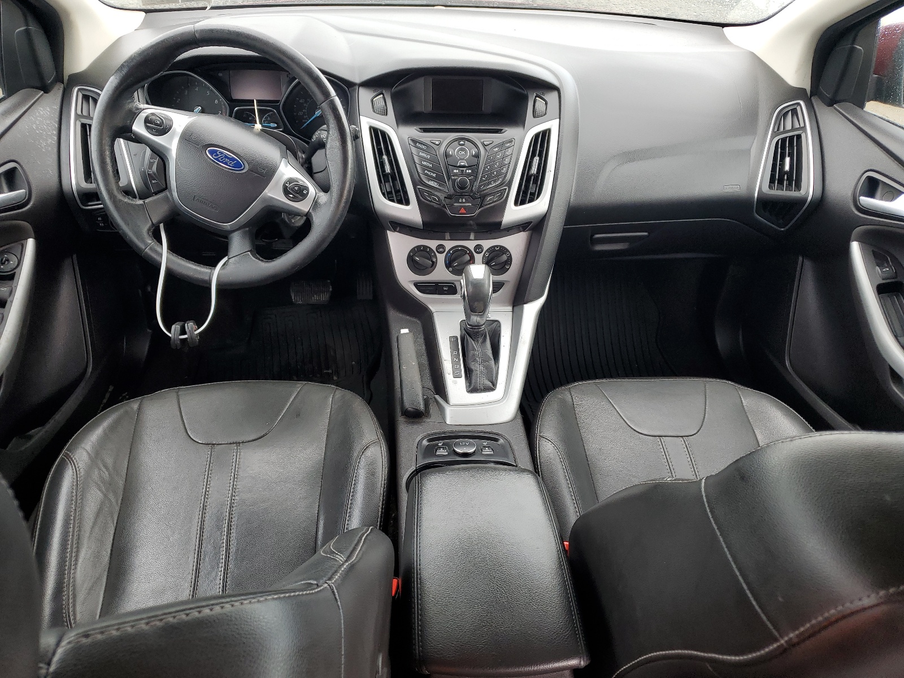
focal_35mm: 26
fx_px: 679
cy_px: 339
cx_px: 452
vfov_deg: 53.1
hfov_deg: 67.3
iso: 50
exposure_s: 1/147
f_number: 1.5
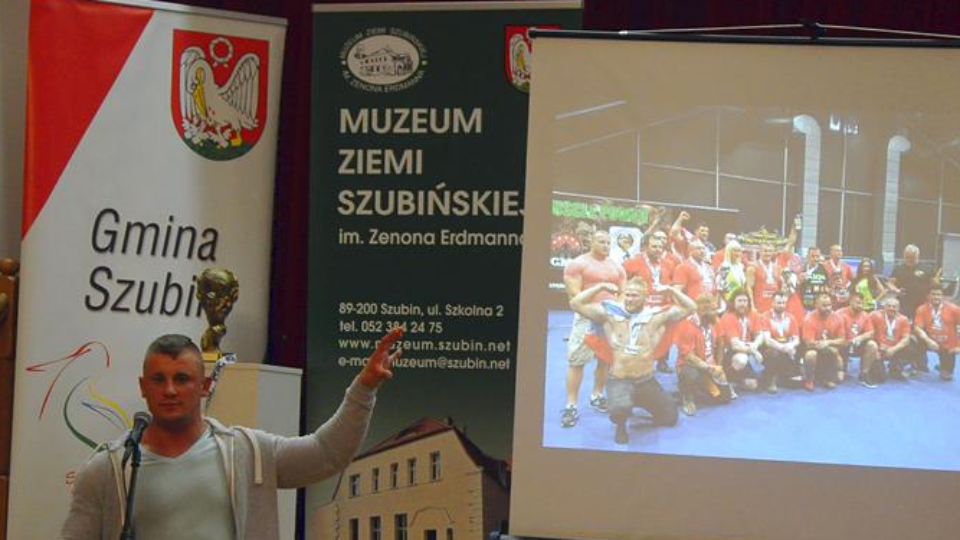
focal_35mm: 140
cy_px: 397
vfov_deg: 8.7
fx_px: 3563
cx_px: 574
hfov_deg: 15.3
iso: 2500
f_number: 4.5
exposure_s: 1/160
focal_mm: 70
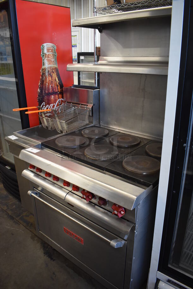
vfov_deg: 67.3
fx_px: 217
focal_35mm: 27
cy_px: 144
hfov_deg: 48.0
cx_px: 96
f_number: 3.5
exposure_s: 1/125
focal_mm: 18
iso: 1250
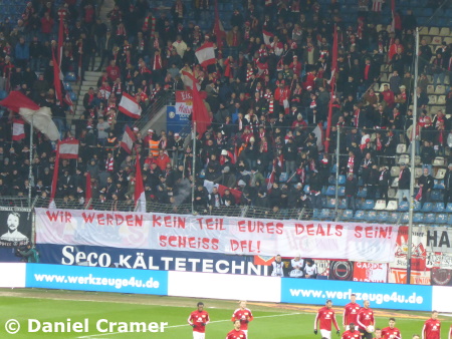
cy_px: 170
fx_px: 4207
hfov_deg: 6.2
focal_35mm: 322
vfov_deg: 4.6
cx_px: 226
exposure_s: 1/60
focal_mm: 57.7
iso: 800
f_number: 5.9
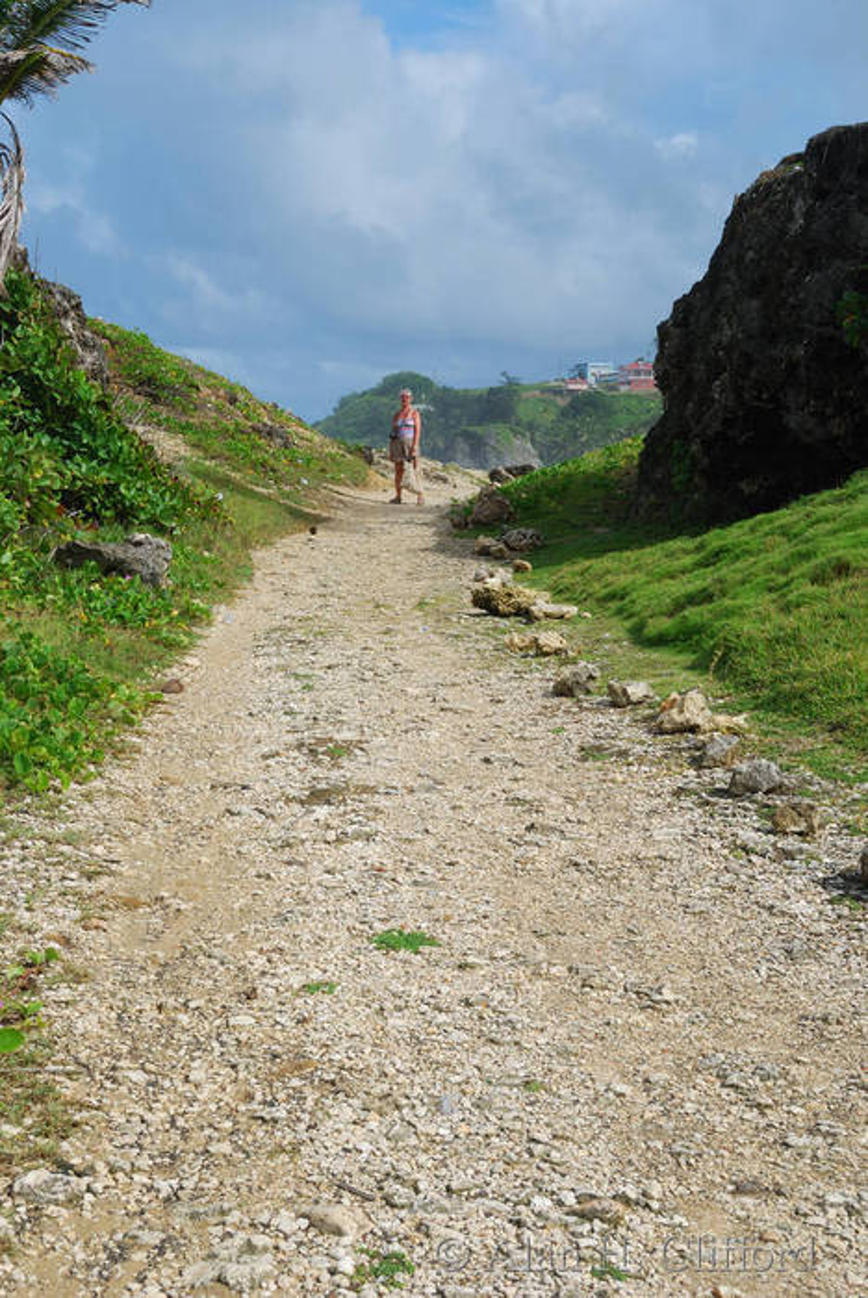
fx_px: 1895
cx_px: 434
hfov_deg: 25.8
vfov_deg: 37.8
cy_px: 649
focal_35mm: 52
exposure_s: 1/100
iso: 100
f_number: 13
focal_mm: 35
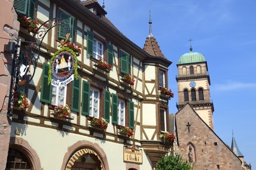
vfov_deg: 30.5
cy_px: 85
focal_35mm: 44
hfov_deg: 44.5
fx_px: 313
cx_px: 128
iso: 200
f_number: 13
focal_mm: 44
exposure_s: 1/250
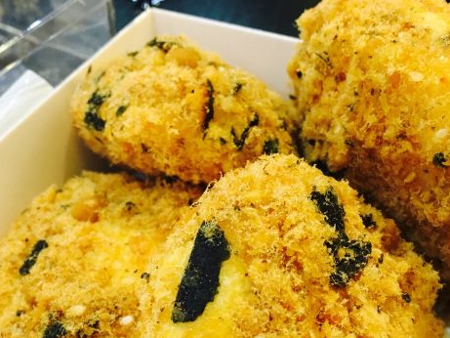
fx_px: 572
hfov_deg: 42.9
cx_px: 233
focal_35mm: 44
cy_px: 237
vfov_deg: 32.5
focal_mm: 4.15
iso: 160
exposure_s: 1/33
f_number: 2.2
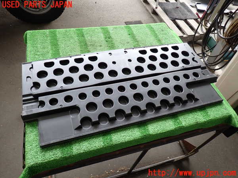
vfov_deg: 54.9
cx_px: 119
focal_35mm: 25
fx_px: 172
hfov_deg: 69.4
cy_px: 89
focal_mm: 4.5
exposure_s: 1/60
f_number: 2
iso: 100
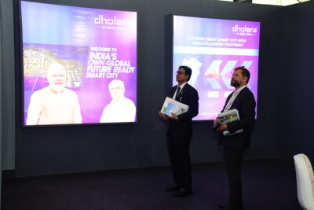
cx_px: 157
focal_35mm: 51
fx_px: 445
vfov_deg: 26.5
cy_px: 105
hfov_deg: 38.9
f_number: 5.6
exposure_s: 1/125
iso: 1250
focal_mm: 34
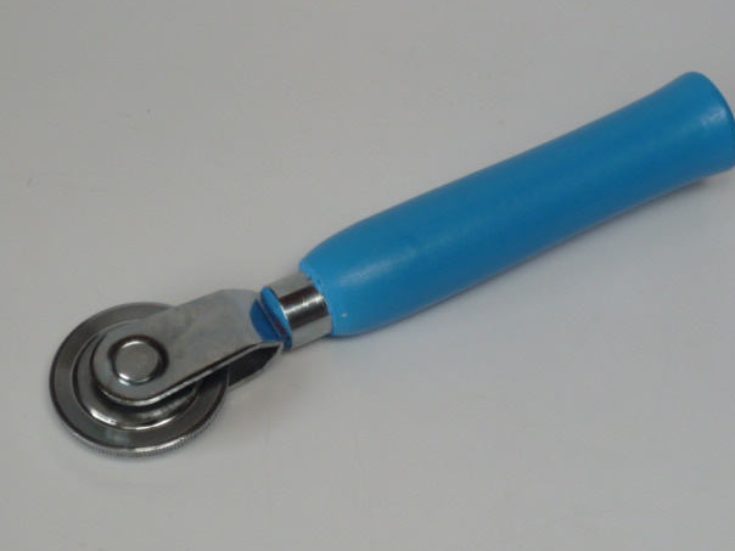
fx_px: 2251
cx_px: 380
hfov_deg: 18.5
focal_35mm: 106
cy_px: 275
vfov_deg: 14.0
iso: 100
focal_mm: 9.9
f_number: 4.5
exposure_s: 1/50
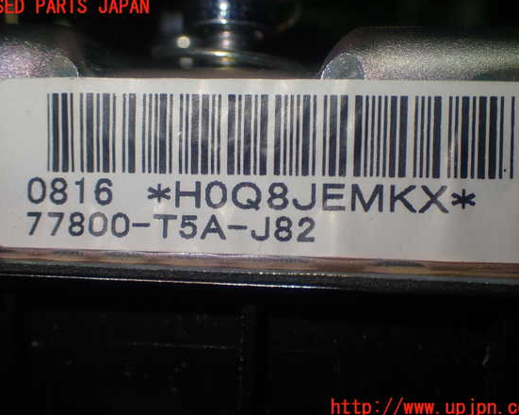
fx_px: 767
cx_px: 261
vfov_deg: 30.2
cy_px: 208
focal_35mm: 50
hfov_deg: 37.4
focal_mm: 8.4
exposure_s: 1/100
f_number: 3.1
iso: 100
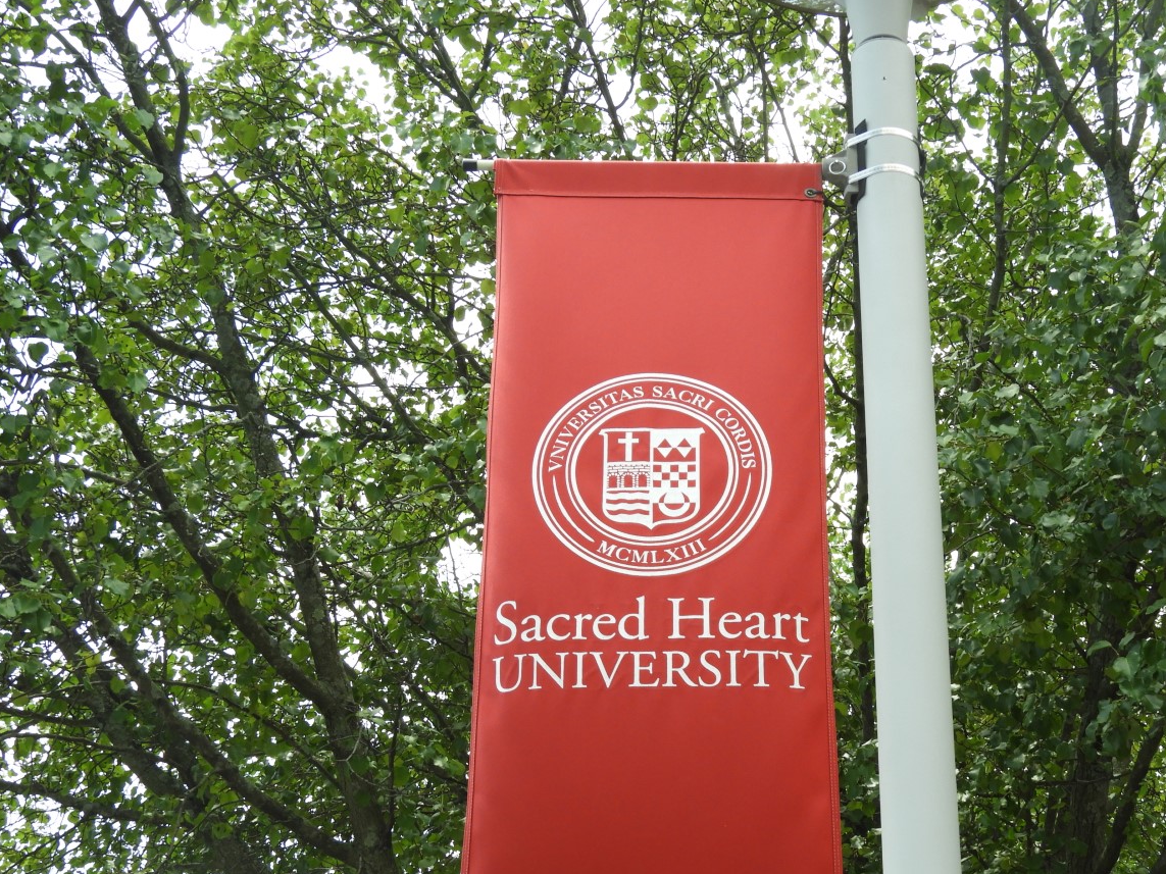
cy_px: 546
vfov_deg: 23.2
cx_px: 728
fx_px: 2122
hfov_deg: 30.6
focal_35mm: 63
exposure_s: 1/200
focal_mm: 9
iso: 100
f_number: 4
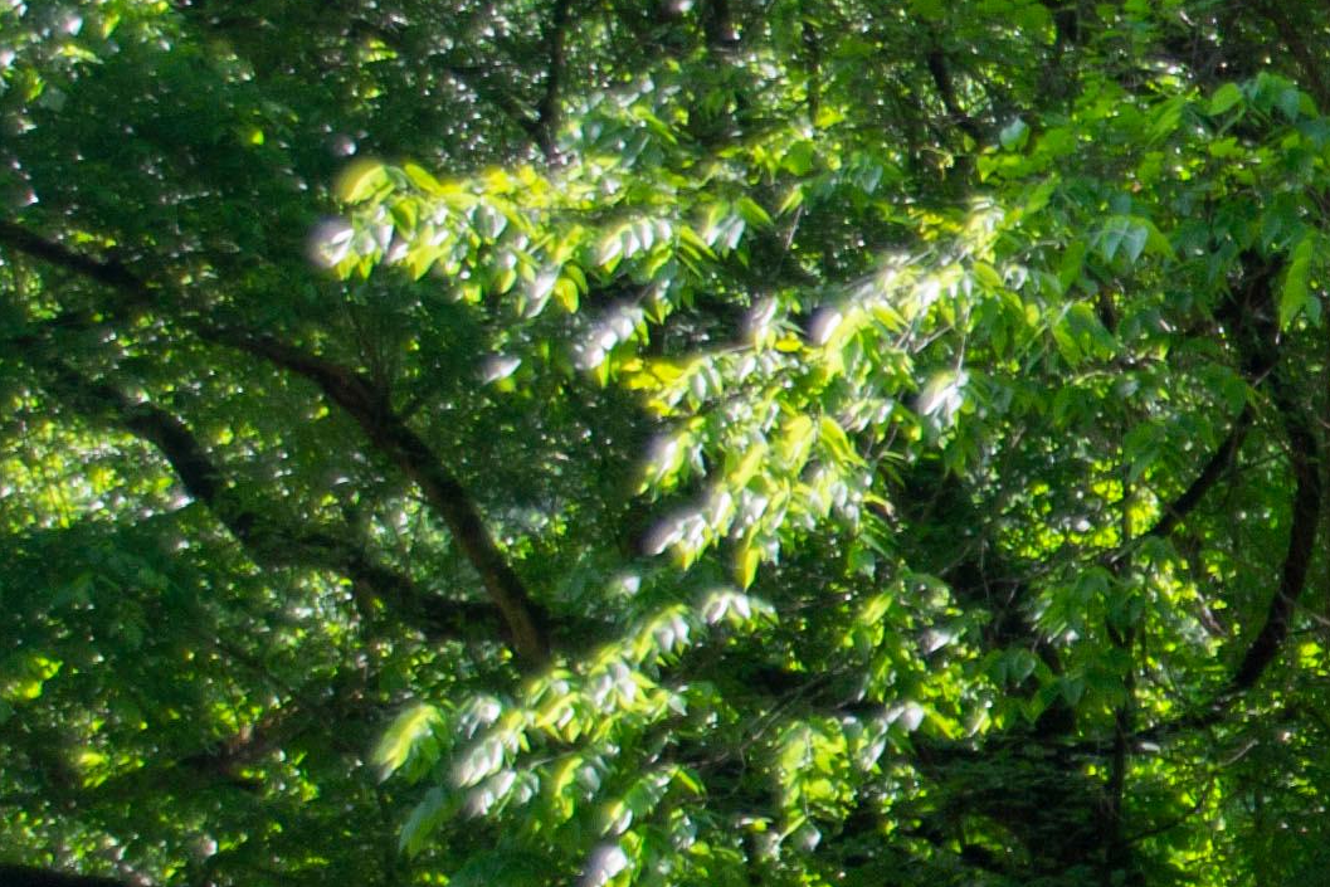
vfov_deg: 8.1
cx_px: 2333
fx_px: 6281
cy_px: 728
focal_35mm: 170
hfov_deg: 11.3
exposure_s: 1/200
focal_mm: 26
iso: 100
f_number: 3.8
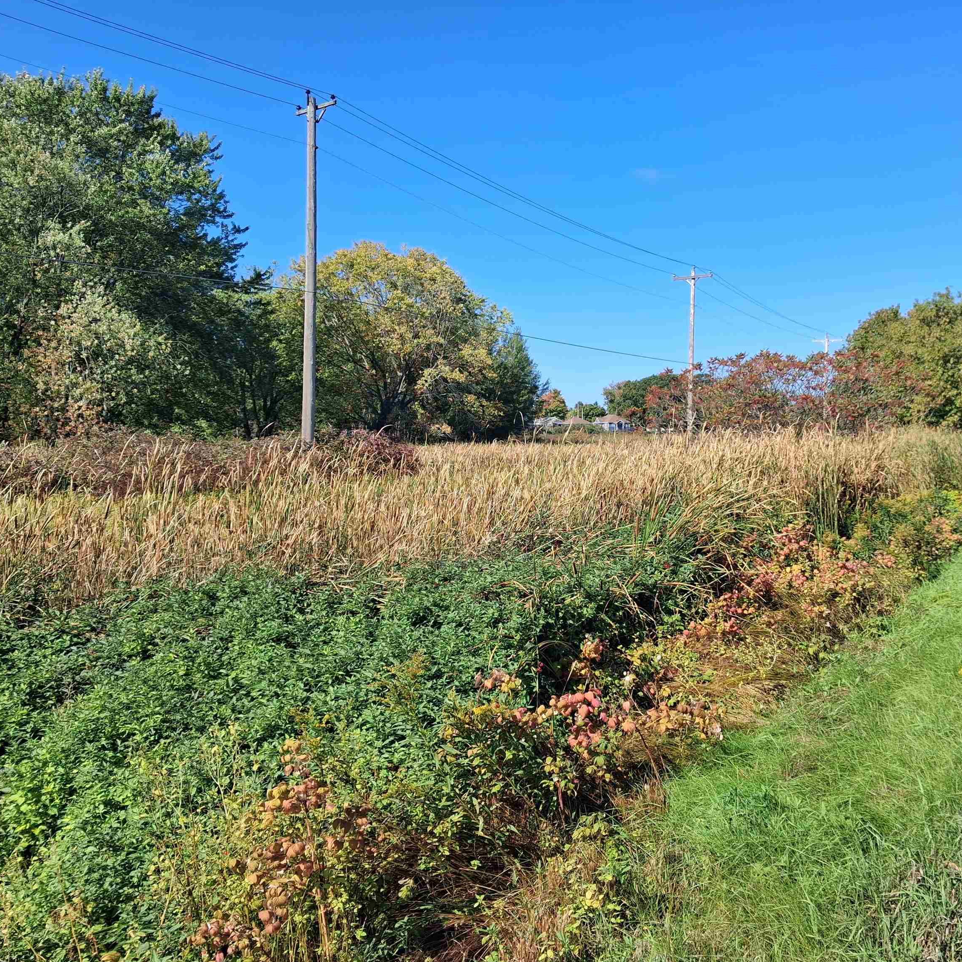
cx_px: 622
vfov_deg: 51.1
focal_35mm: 32
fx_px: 1006
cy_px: 480
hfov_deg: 50.4
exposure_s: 1/382
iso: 20
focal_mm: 4
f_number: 1.8
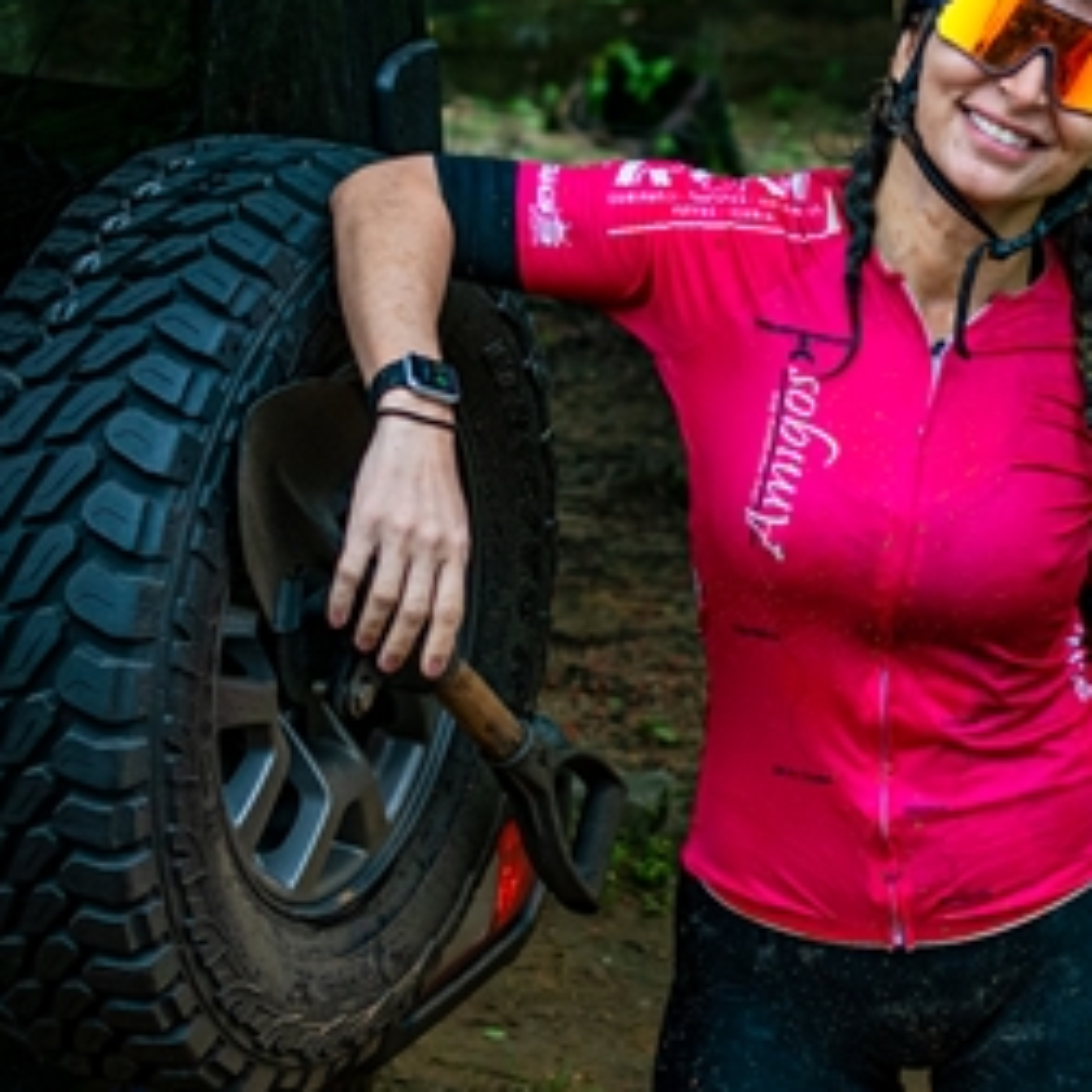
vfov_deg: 13.3
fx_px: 4684
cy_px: 494
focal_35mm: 131
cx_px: 795
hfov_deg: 13.3
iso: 250
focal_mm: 35
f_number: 3.2
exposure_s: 1/1600
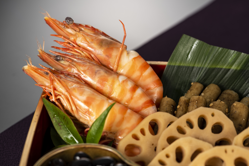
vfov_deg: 13.0
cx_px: 124
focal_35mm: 105
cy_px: 83
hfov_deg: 19.5
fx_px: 726
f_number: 8
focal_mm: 105
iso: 50
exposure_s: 1/125
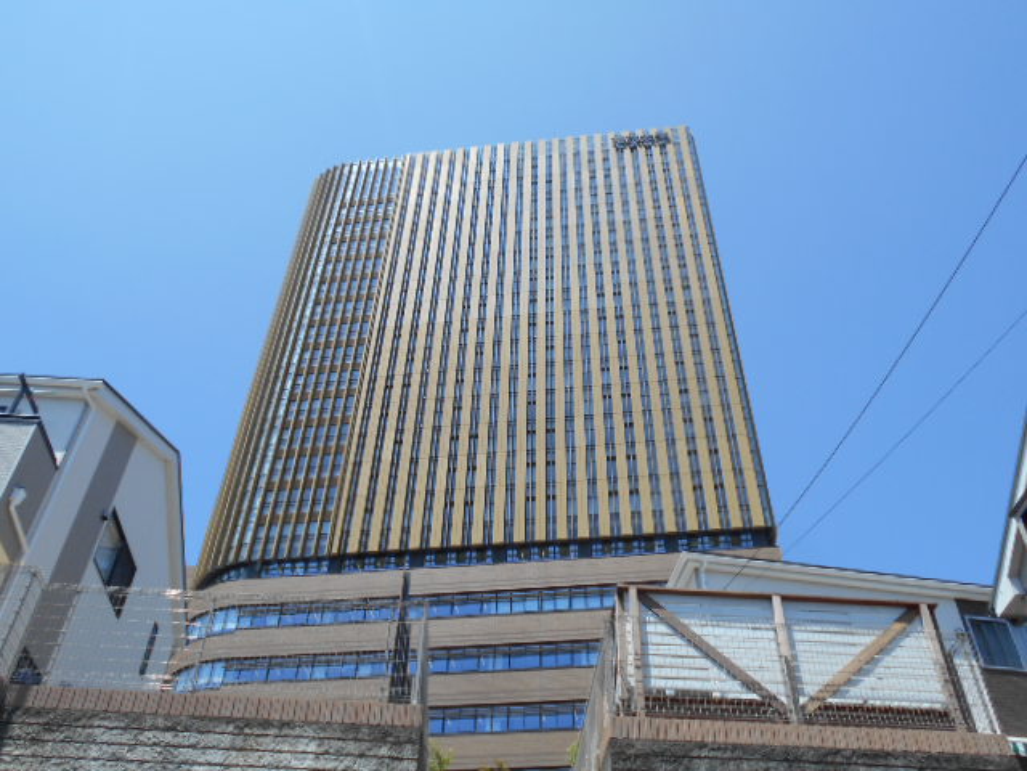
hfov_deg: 54.0
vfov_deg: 41.8
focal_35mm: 34
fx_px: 1009
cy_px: 386
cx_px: 514
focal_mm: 5.8
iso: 80
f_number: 3.6
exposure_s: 1/800
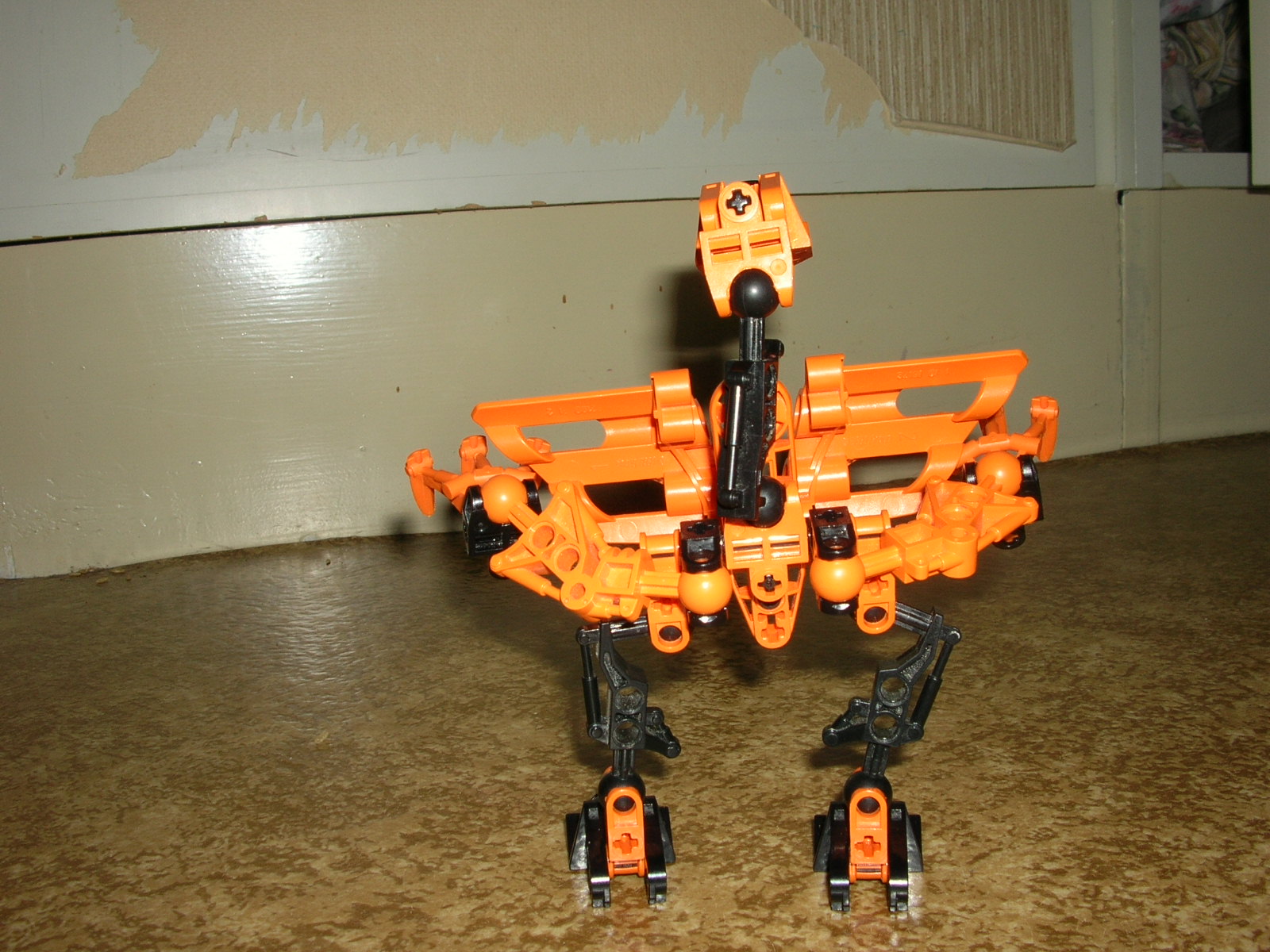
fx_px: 1284
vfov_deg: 40.7
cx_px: 635
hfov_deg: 52.6
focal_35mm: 35
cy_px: 476
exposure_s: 1/60.1
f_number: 5.6
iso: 50
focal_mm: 5.8
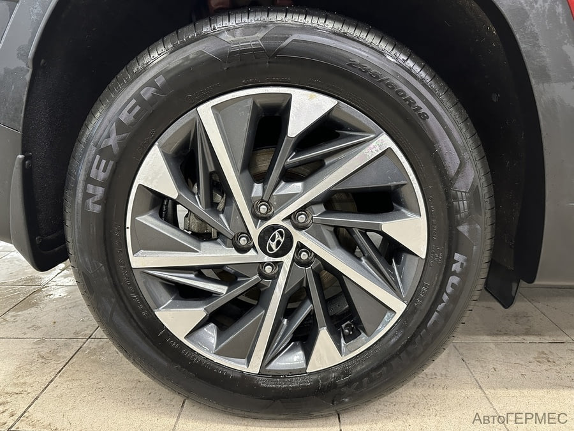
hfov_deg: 71.6
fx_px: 398
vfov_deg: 56.8
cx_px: 287
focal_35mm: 24
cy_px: 216
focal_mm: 6.86
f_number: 1.78
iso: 400
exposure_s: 1/50
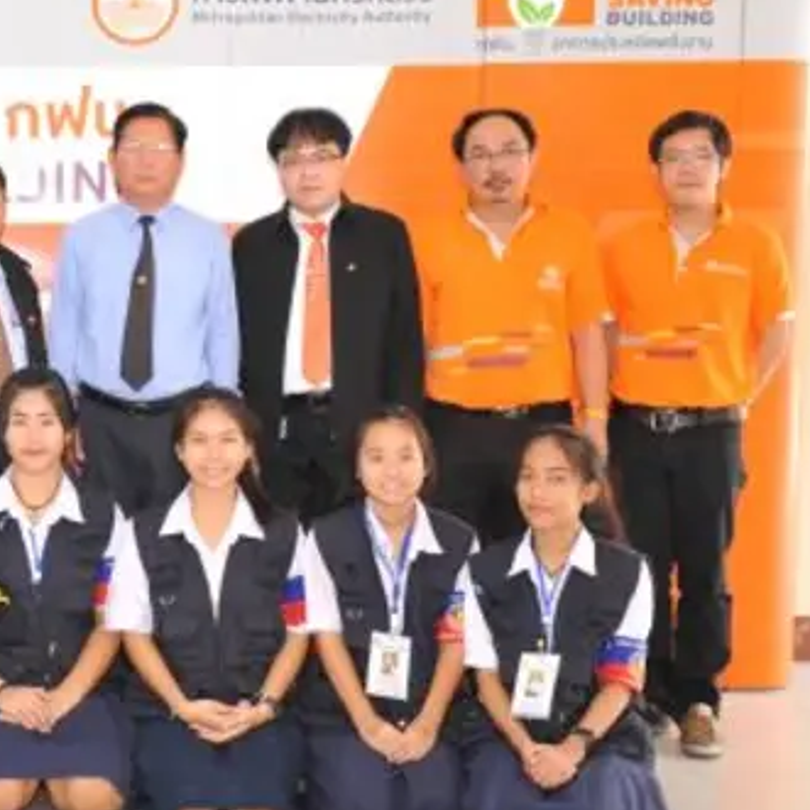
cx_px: -42
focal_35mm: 72
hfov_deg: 22.8
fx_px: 1906
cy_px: 447
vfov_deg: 24.0
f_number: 5
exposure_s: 1/60
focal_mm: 36
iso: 1000
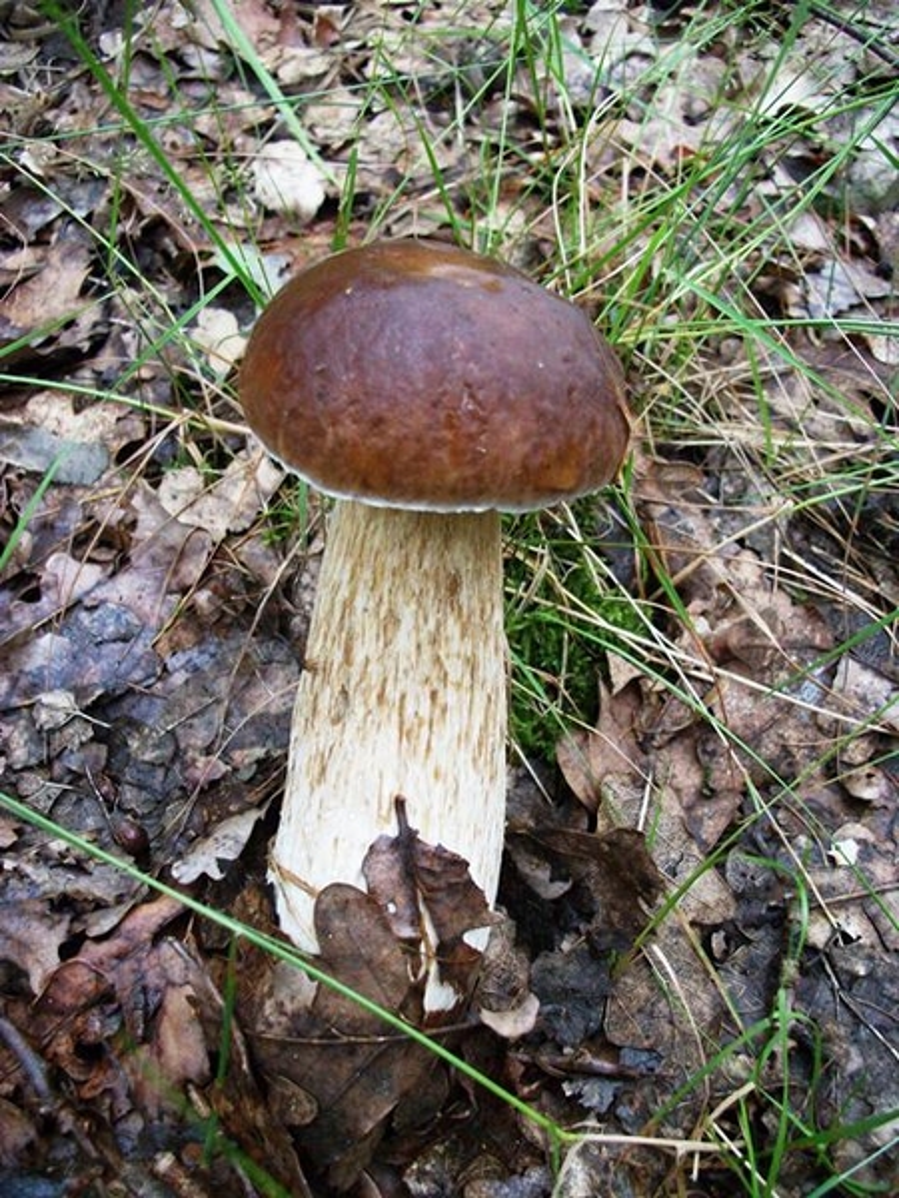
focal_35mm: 32
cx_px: 450
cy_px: 599
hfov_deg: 44.2
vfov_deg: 56.8
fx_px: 1108
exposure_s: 1/125
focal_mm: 5.7
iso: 351
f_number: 2.9
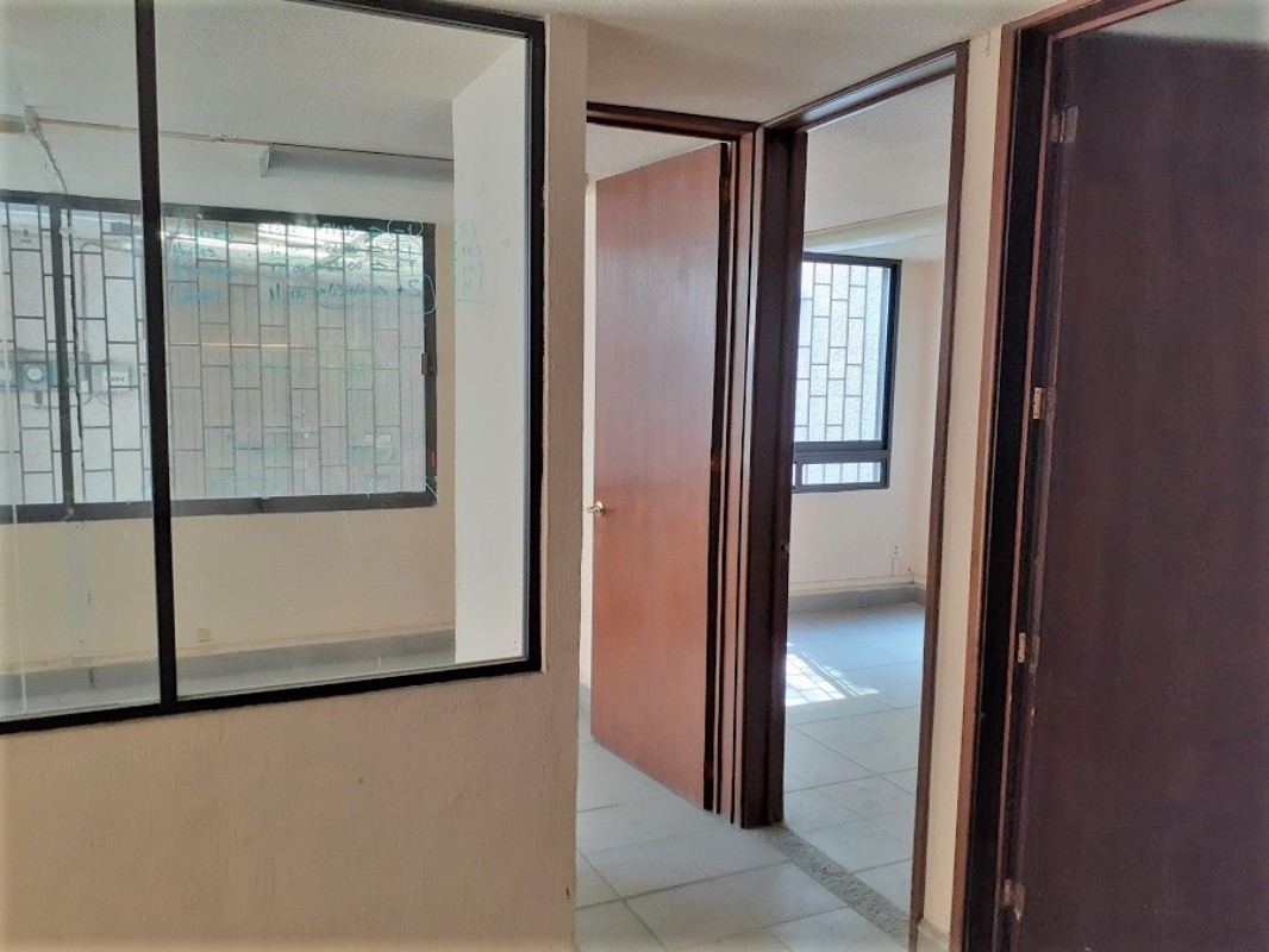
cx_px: 634
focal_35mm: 27
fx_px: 990
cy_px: 476
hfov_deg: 65.3
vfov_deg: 51.4
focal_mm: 3.6
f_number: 1.9
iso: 250
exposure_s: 1/60
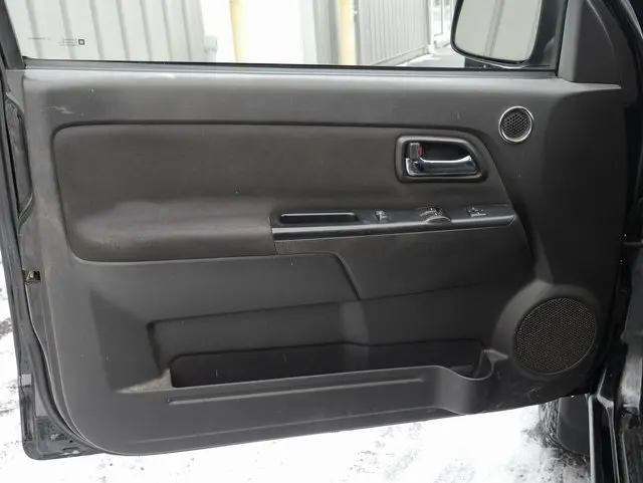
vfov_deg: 39.7
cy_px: 242
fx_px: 669
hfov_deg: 51.3
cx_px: 322
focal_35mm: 36
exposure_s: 1/60
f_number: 5
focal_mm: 18
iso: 250
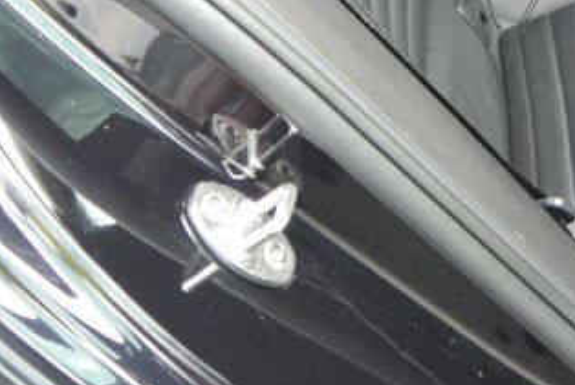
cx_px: 775
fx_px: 1407
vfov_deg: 14.7
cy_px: -155
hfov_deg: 20.8
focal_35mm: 88
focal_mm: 10
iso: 200
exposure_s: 1/60
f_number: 3.5
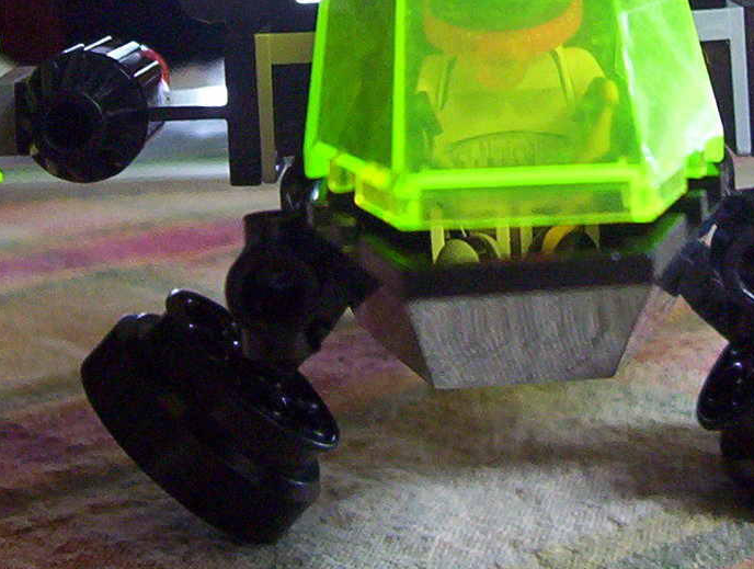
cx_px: 505
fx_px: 2226
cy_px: -62
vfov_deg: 14.2
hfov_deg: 19.2
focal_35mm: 102
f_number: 2.73
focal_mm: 5.77
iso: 200
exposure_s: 1/51.6
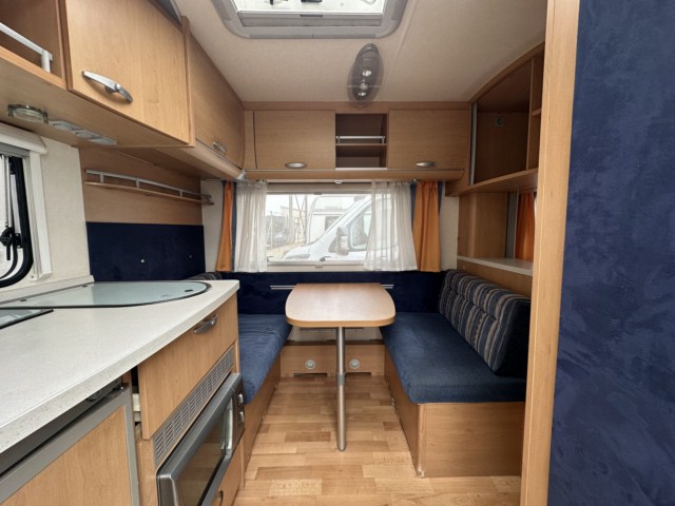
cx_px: 338
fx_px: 273
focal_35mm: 14
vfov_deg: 85.7
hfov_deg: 102.1
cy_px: 253
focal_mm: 2.22
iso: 80
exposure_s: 1/99
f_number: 2.2
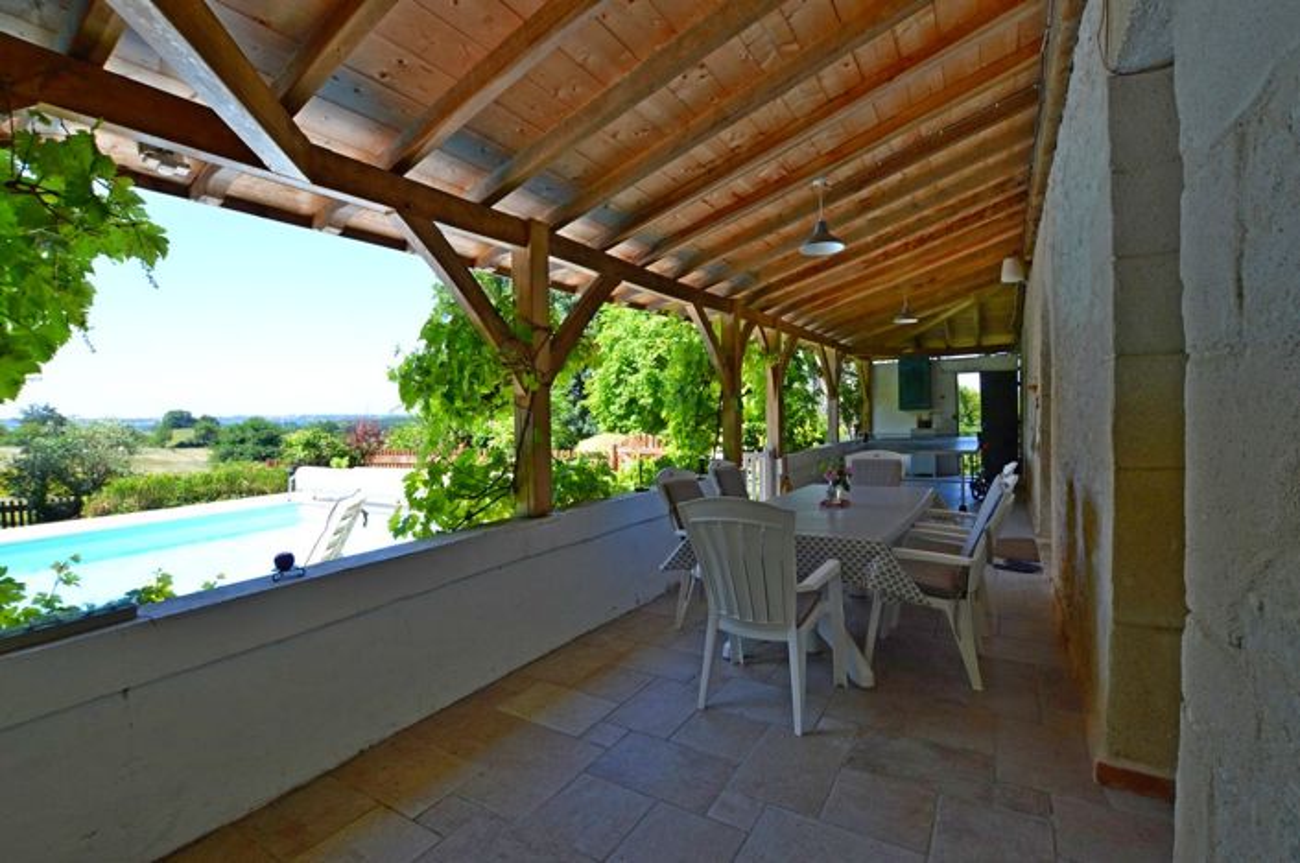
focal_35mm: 15
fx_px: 541
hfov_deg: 100.5
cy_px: 432
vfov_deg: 77.2
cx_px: 650
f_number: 5.6
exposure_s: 1/125
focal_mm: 10
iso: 180
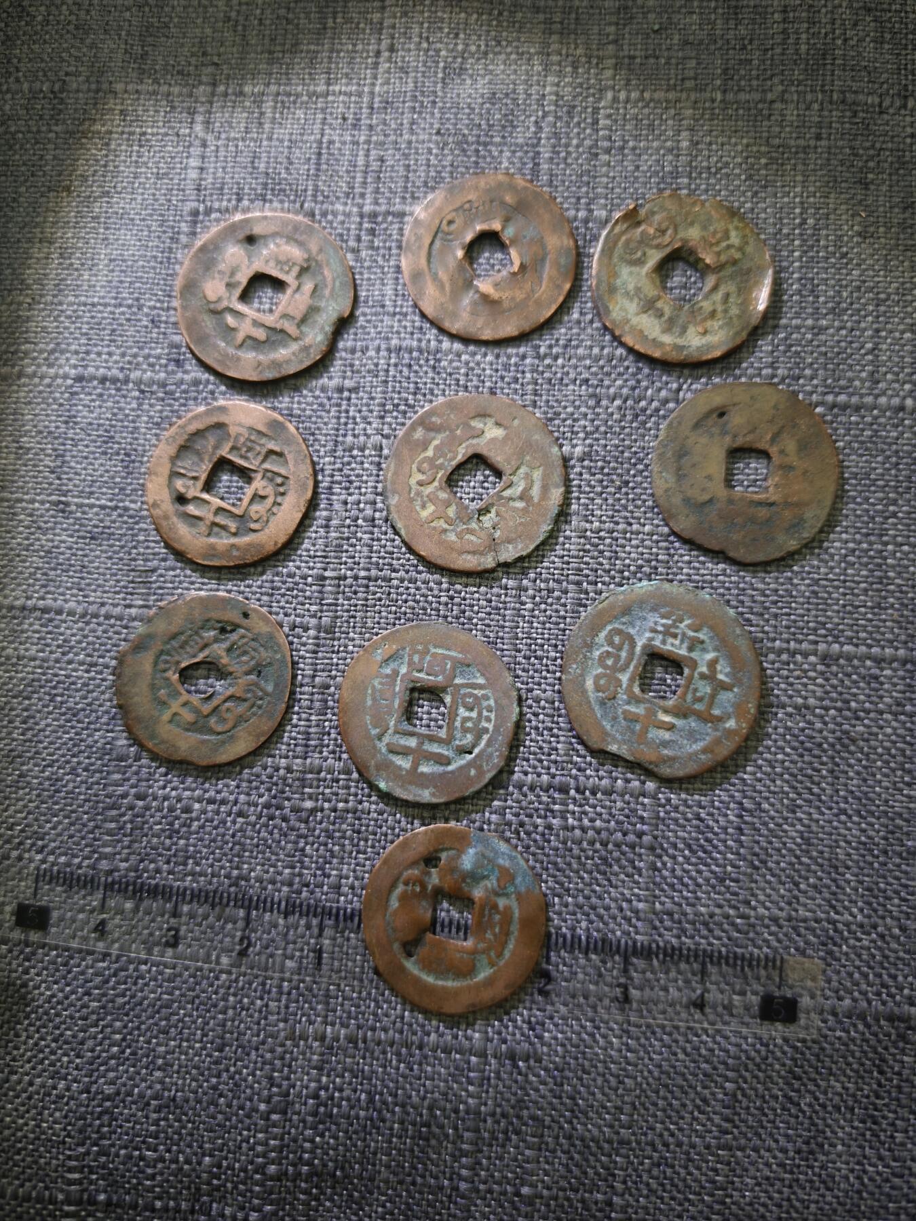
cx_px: 458
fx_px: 811
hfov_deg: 58.9
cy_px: 610
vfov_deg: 73.9
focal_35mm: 23
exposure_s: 1/100
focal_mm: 5.6
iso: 217
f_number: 1.57
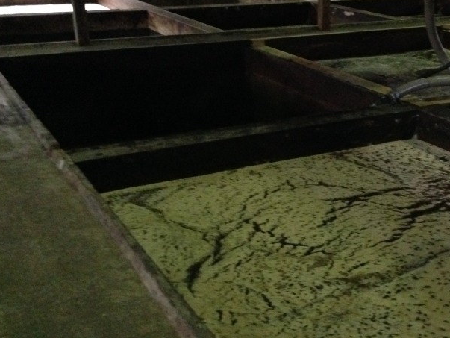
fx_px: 728
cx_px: 337
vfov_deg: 26.1
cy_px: 142
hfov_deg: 33.7
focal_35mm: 56
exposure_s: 1/15
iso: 800
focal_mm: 4.12
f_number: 2.4
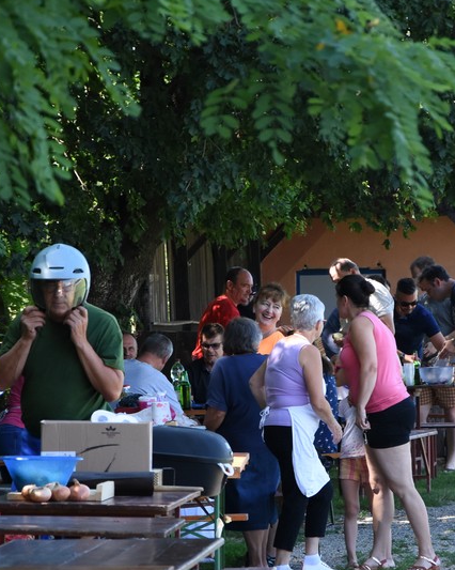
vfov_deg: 6.2
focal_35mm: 312
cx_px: 262
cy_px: 281
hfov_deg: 5.0
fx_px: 5255
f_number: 5.6
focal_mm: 105
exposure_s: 1/400
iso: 800
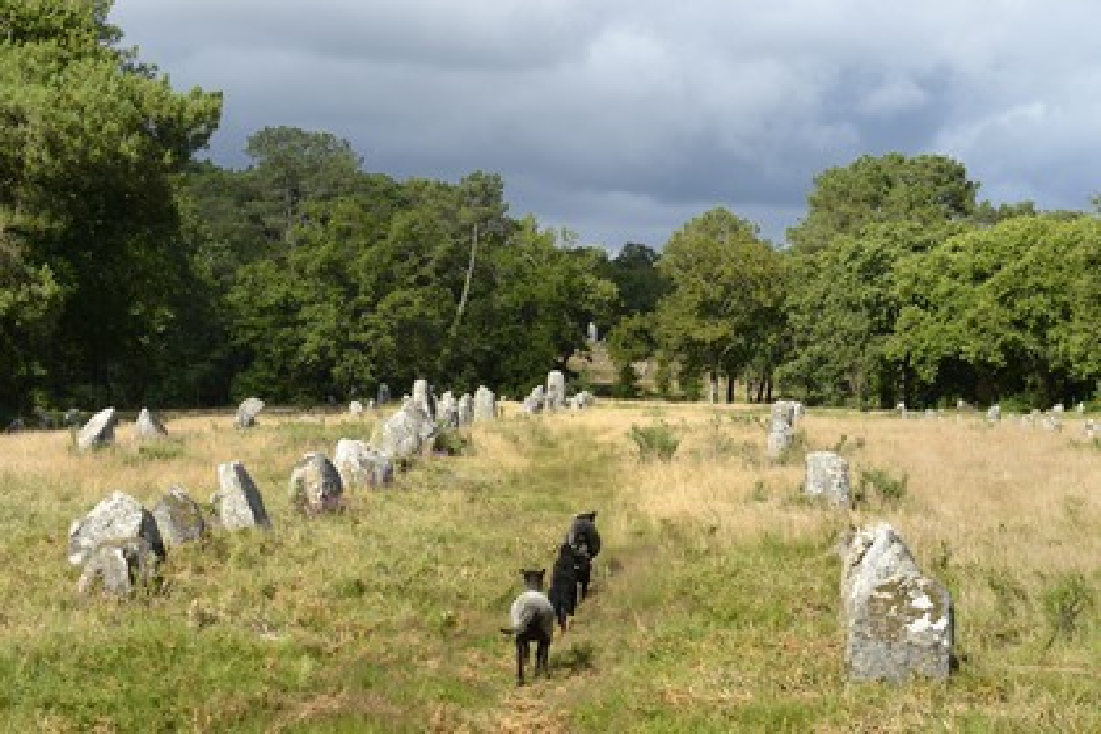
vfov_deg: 19.5
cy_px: 367
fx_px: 2141
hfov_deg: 28.8
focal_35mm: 70
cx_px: 550
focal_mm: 70
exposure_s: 1/320
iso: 200
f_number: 9
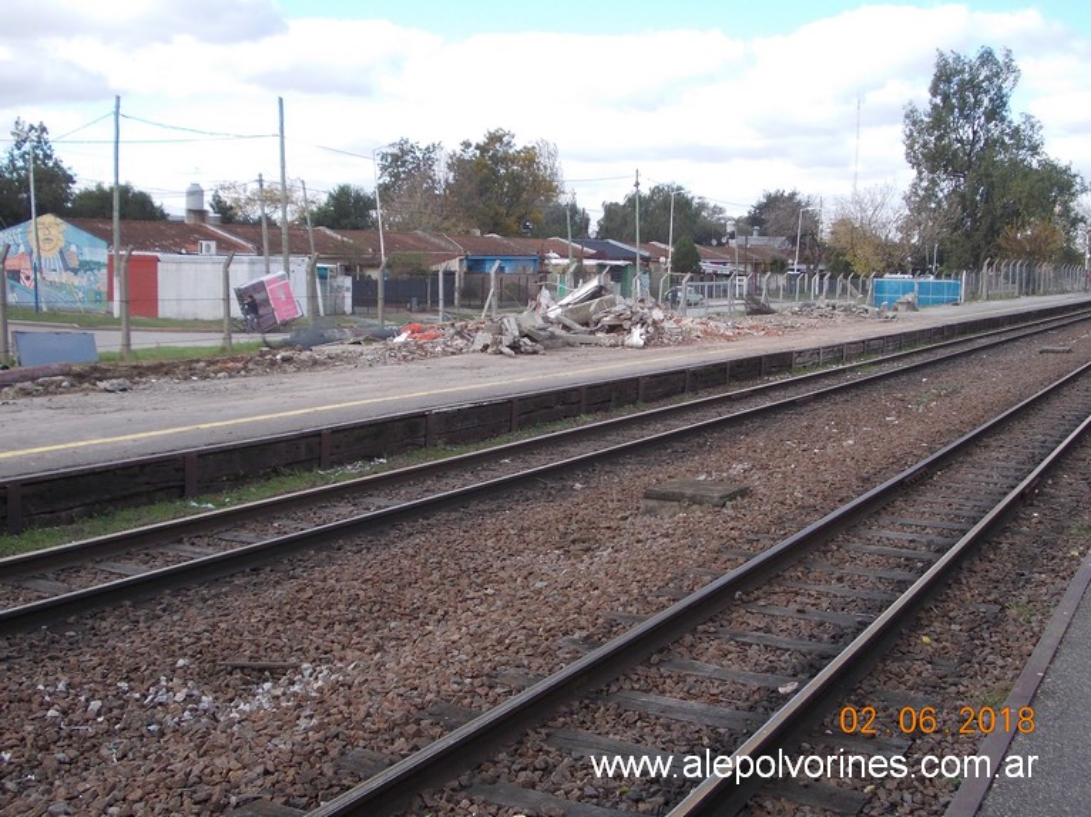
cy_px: 408
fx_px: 1355
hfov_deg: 43.9
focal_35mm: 43
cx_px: 546
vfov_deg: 33.6
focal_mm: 6.1
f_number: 3.3
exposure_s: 1/400
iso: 80
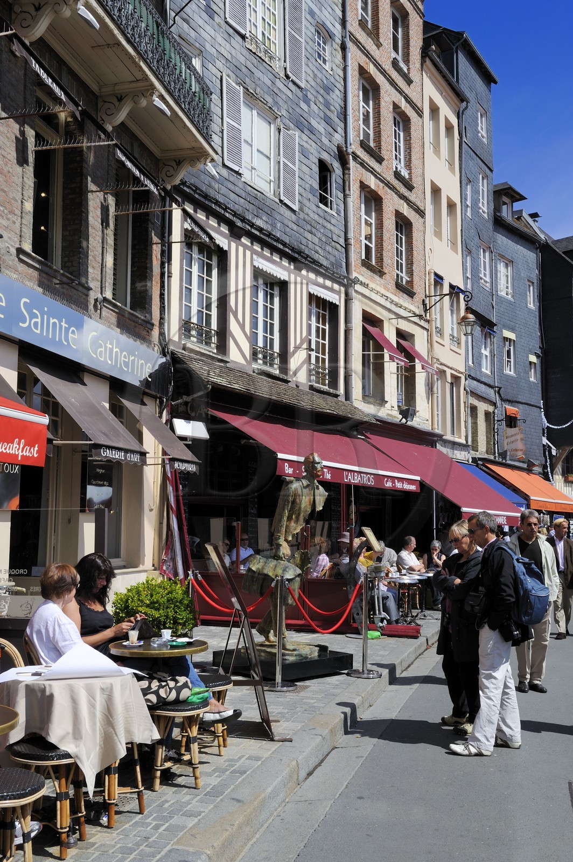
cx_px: 286
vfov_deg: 53.2
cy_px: 431
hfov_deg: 36.8
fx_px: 861
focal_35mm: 36
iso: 200
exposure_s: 1/200
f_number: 14
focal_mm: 36
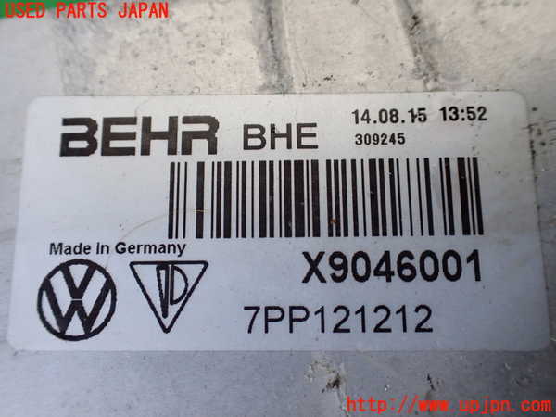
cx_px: 278
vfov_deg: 46.8
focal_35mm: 30
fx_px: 482
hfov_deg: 60.0
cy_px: 208
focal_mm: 5.4
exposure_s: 1/125
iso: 640
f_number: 2.3
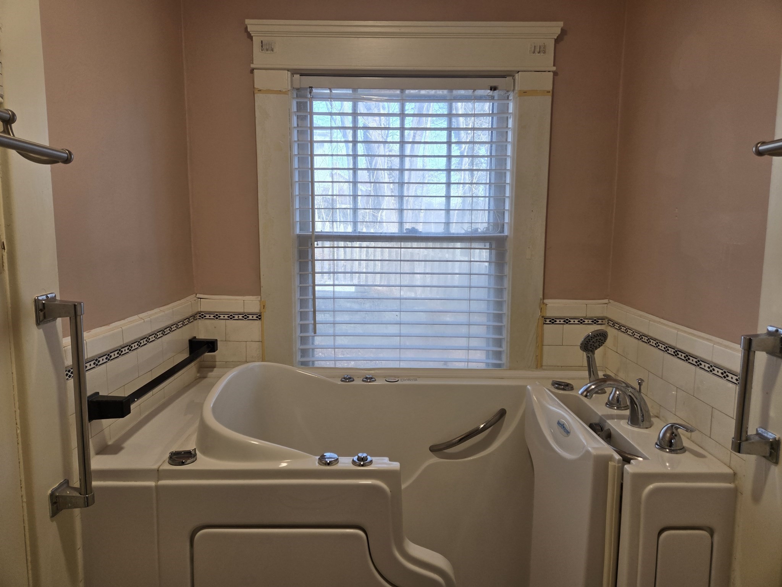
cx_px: 391
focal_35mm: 23
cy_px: 294
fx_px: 520
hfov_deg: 73.9
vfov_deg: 58.9
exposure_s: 1/120
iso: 50
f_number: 1.8
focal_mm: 5.4
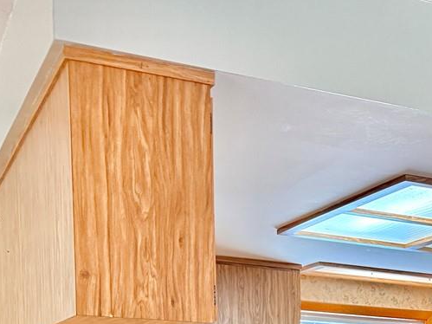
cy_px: 505
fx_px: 961
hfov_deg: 23.5
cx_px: 495
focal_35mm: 77
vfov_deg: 17.0
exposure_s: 1/60
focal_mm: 6.76
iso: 500
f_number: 1.78
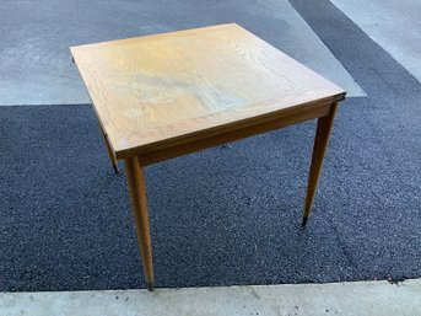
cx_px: 210
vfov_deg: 48.2
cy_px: 158
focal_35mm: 29
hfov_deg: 61.7
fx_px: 353
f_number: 1.8
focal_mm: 3
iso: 32
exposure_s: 1/122
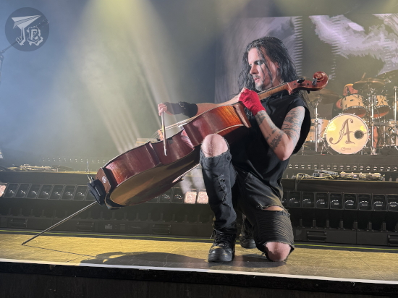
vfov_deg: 56.8
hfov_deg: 71.6
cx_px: 199
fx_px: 276
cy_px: 149
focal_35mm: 24
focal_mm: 6.76
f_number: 1.78
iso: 100
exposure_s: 1/100
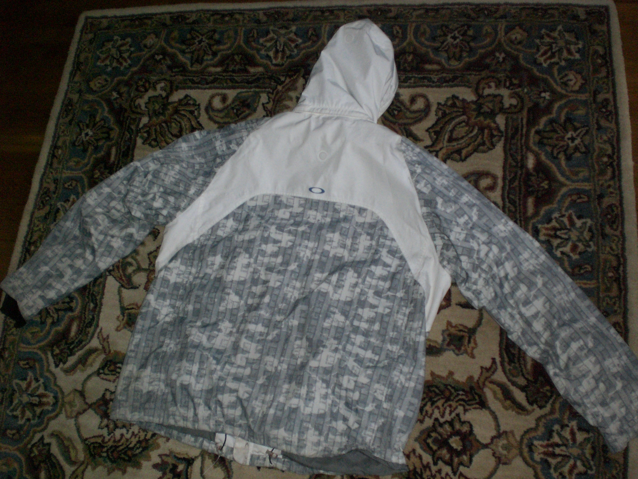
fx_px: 700
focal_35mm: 38
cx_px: 319
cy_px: 240
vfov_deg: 37.7
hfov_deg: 49.0
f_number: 3.1
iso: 200
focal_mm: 6.3
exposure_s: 1/30
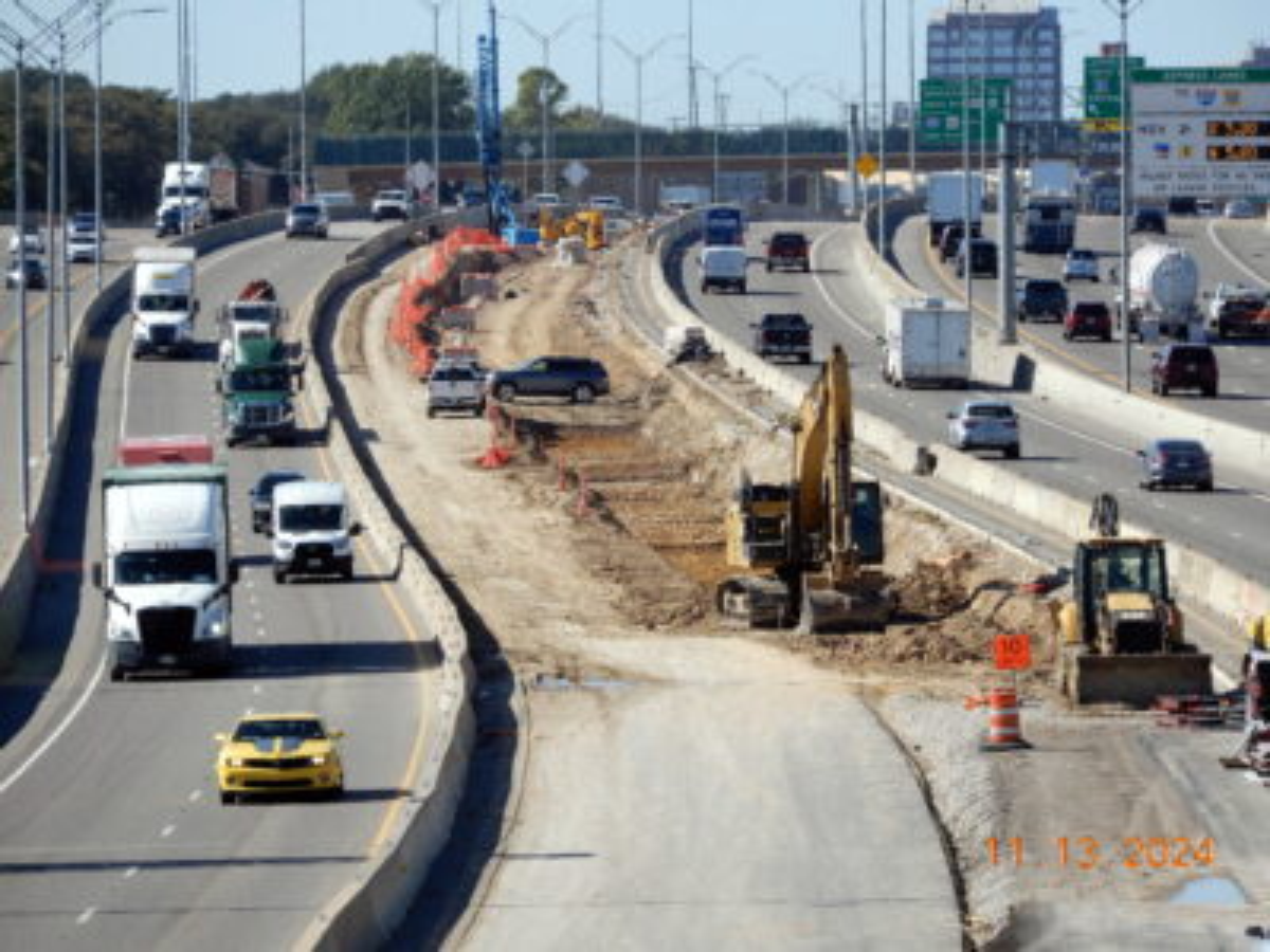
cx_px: 635
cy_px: 476
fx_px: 12841
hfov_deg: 5.7
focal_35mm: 350
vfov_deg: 4.2
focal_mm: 62.4
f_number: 6.3
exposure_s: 1/400
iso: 80
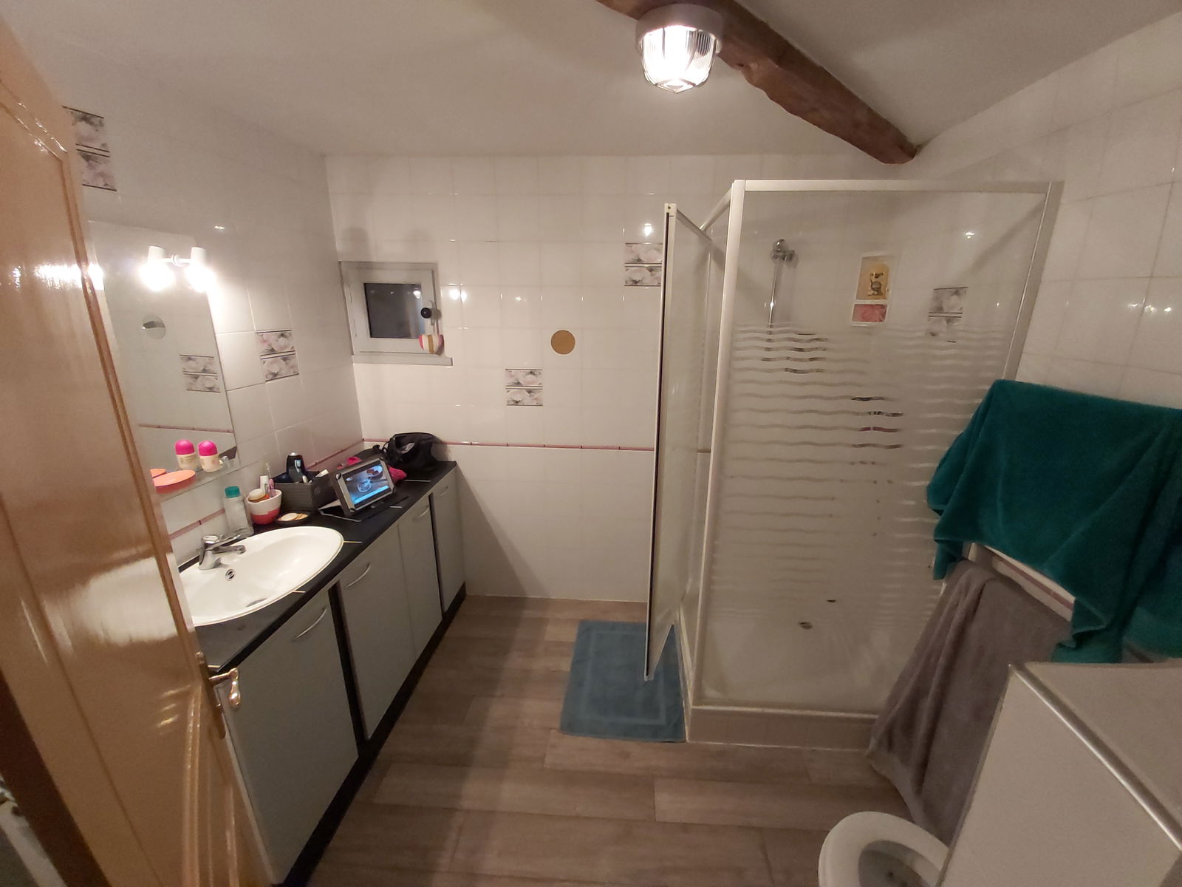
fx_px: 444
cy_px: 444
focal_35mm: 13
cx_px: 591
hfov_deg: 106.2
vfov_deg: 89.9
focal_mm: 1.42
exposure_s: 1/33
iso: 250
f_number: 2.2
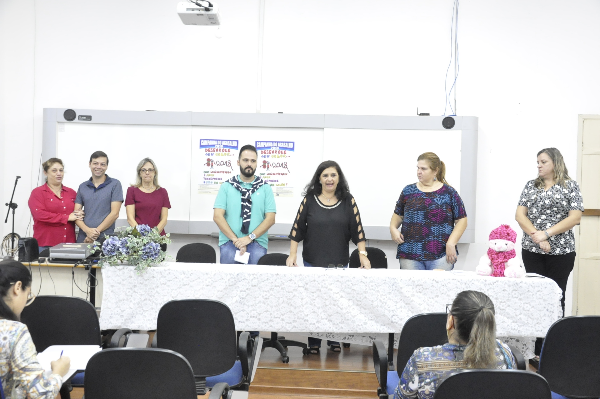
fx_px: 599
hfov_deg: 53.2
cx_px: 300
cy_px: 200
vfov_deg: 36.8
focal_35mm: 36
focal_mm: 24
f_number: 5.6
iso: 3200
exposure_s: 1/25
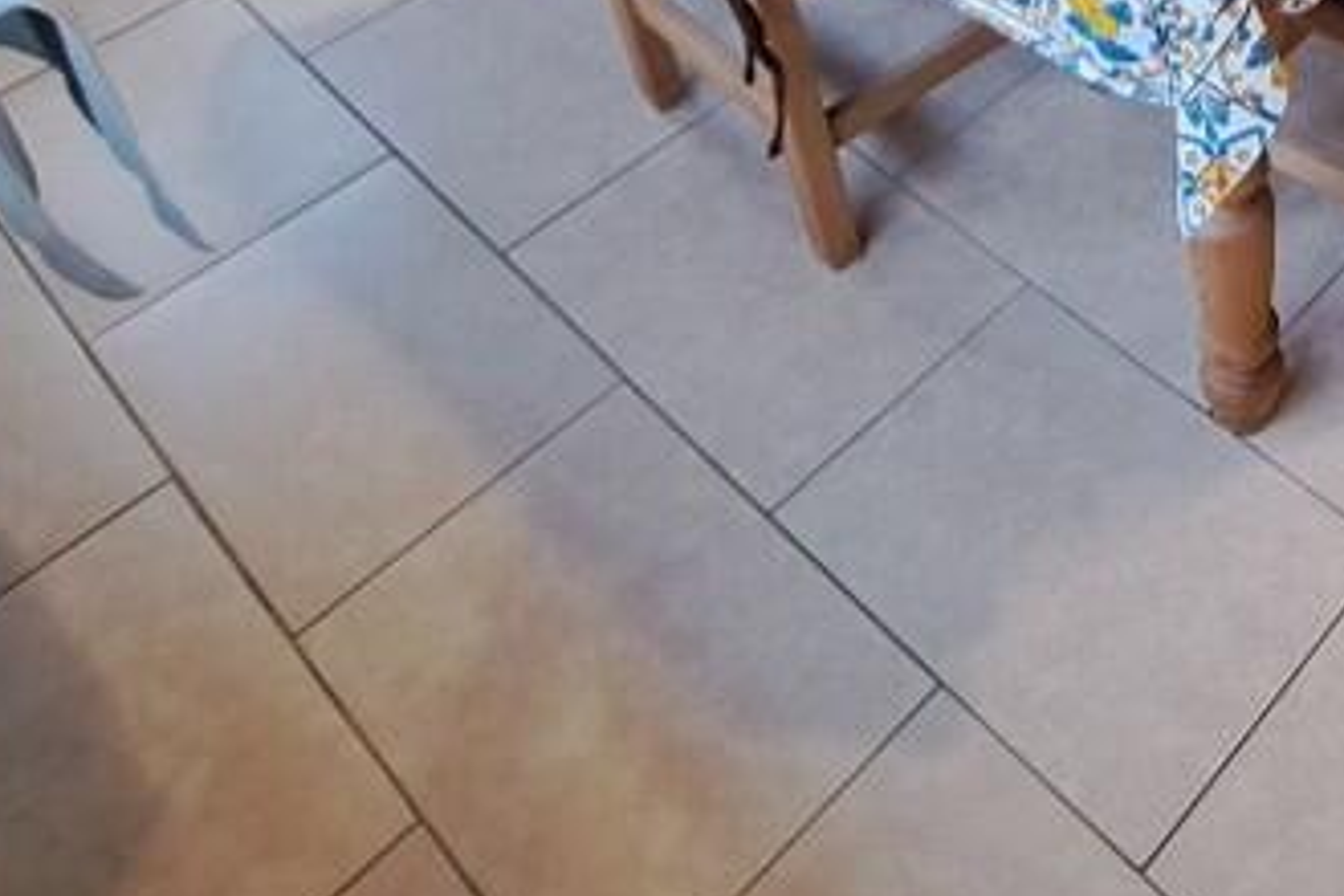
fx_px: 1568
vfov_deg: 24.7
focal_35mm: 42
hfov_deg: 39.0
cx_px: 1442
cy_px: -448
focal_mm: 1.74
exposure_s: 1/33
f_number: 2.2
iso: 200
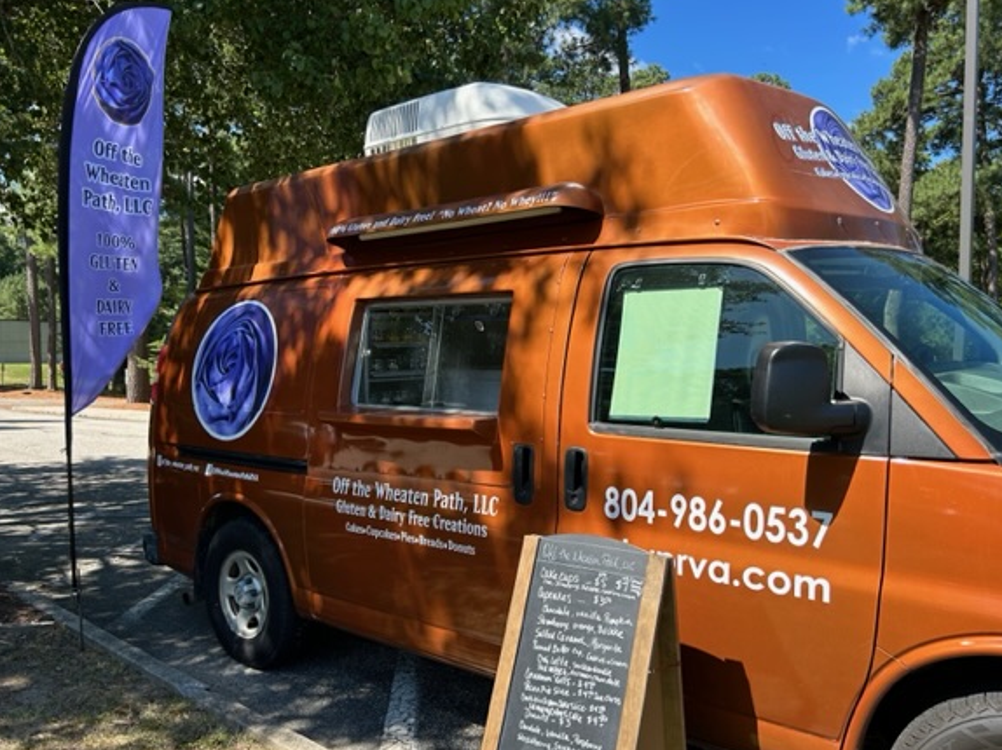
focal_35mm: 29
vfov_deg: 48.2
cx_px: 515
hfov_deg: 61.7
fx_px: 839
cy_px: 377
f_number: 1.5
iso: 50
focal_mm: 5.7
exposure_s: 1/1449
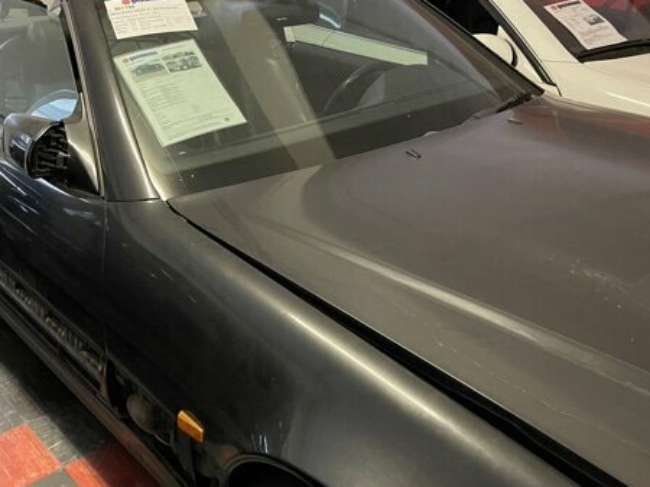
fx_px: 694
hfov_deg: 49.8
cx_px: 256
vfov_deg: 38.6
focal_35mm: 37
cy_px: 246
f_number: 1.6
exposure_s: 1/33
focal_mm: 5.1
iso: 640
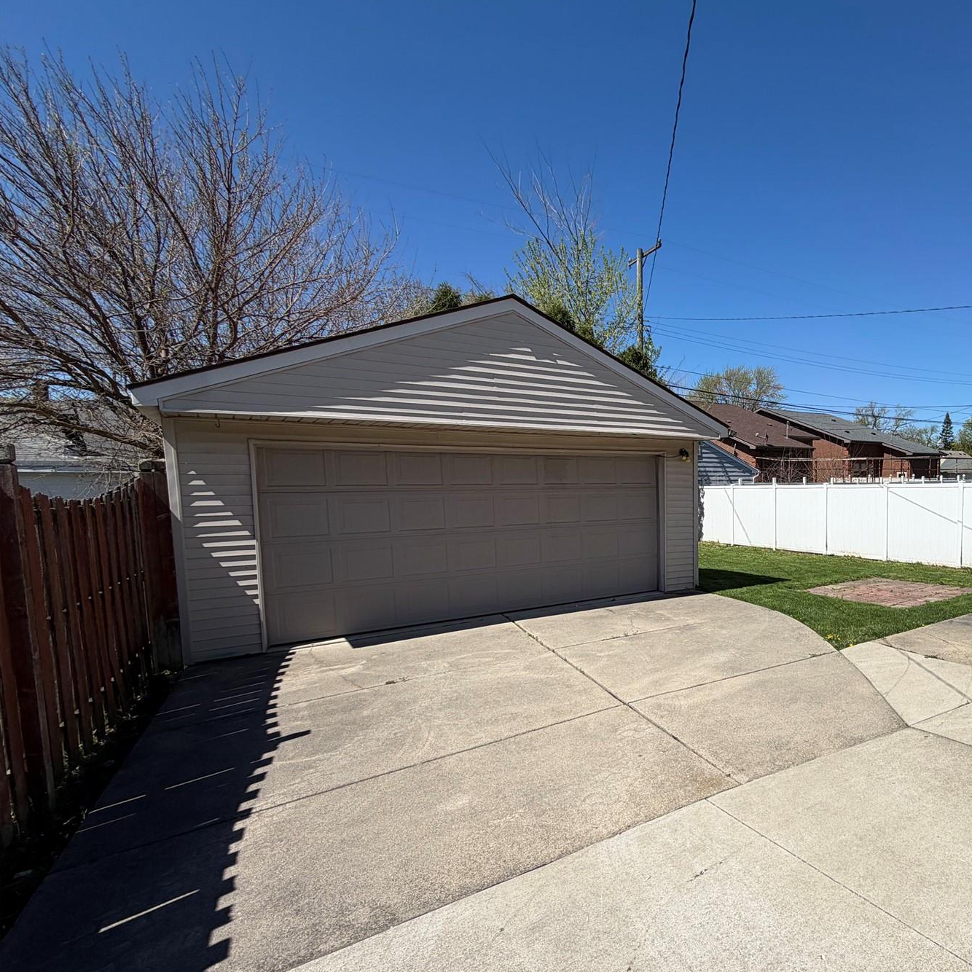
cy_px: 540
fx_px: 604
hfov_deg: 71.6
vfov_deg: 77.4
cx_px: 745
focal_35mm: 19
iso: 20
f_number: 2.2
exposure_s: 1/1285
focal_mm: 2.22
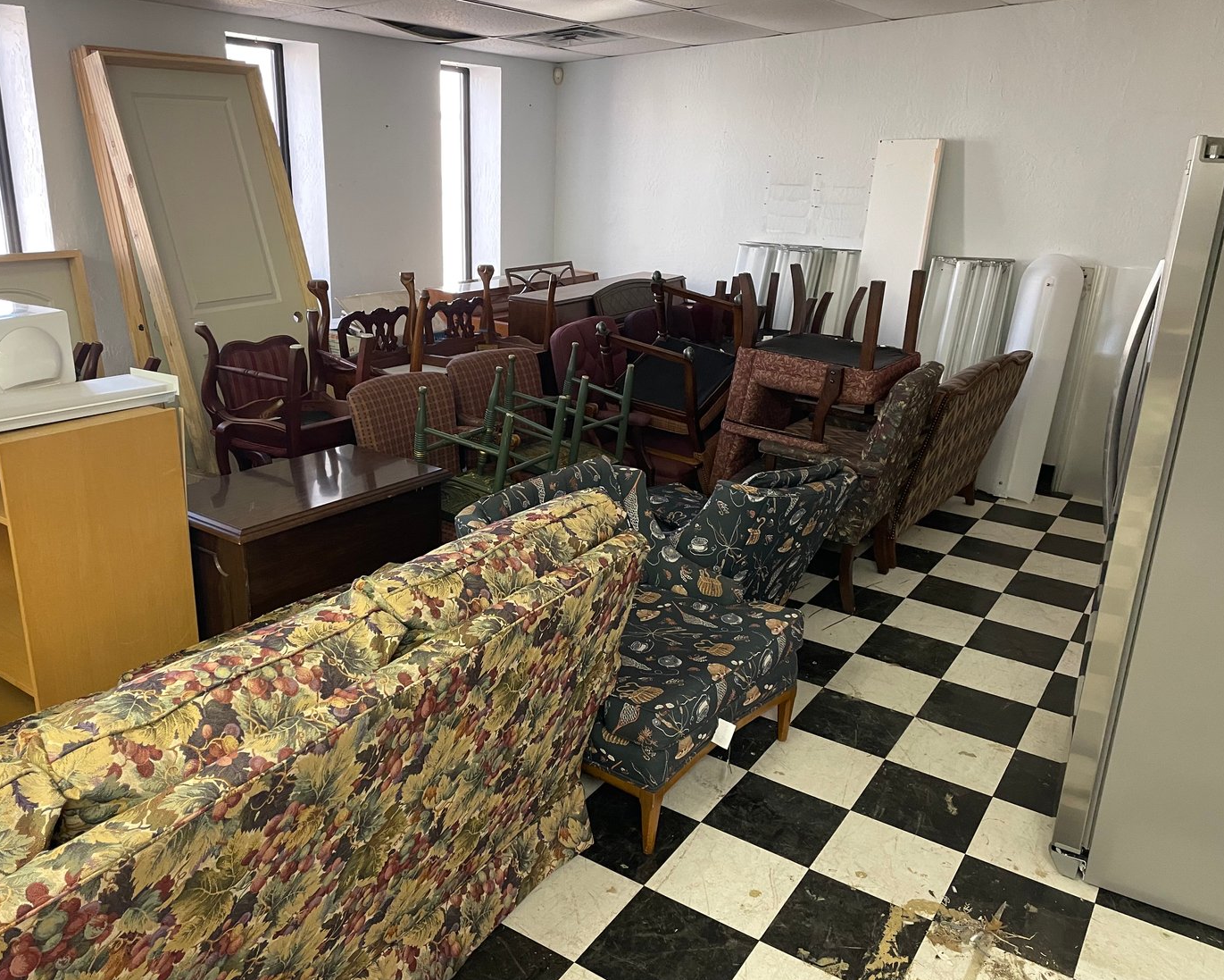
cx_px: 570
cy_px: 475
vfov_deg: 51.5
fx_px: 1014
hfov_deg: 62.1
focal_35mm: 28
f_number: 1.6
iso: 250
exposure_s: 1/60
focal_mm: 4.2
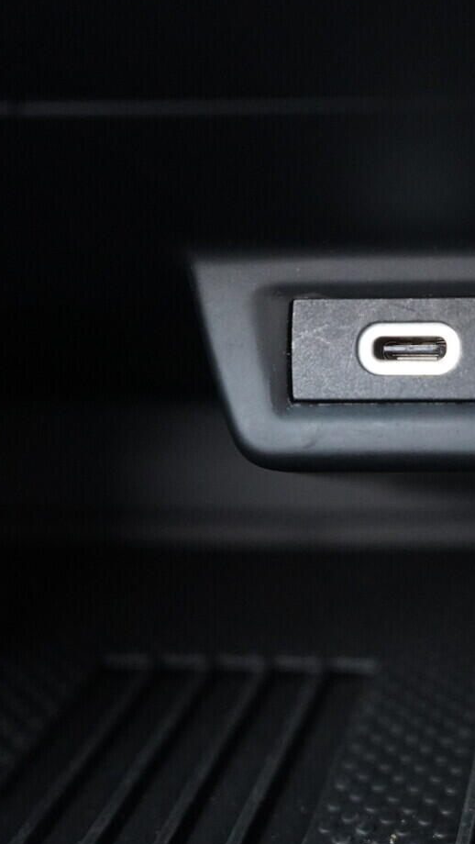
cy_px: 430
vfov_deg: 35.4
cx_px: 550
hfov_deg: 19.4
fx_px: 1320
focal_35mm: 59
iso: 4000
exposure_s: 1/40
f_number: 2.8
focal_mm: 24
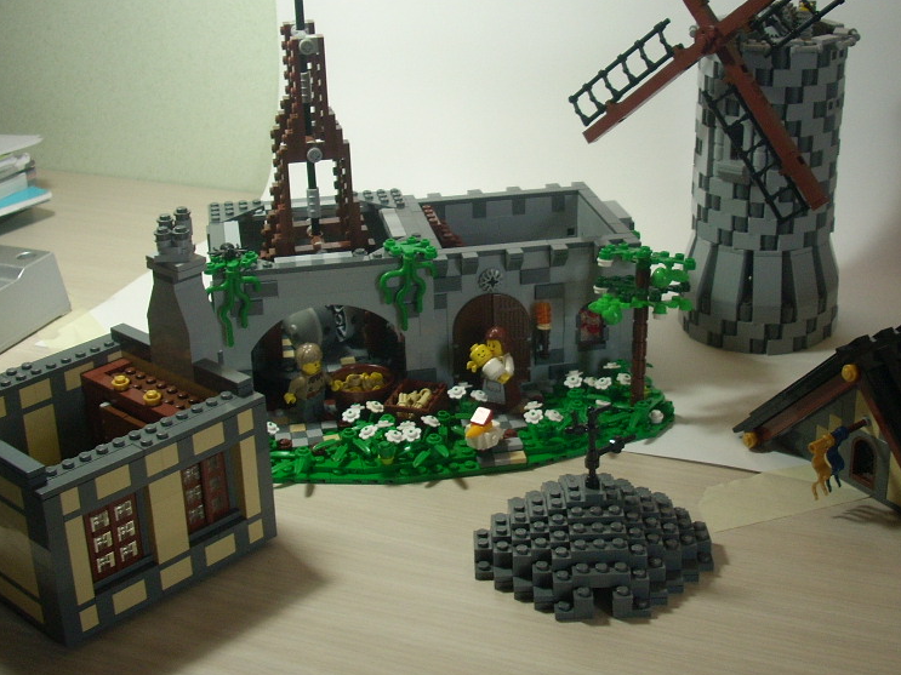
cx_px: 520
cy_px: 254
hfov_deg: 37.4
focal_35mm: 51
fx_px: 1327
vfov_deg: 28.5
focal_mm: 6.2
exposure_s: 1/30
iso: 124
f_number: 2.8
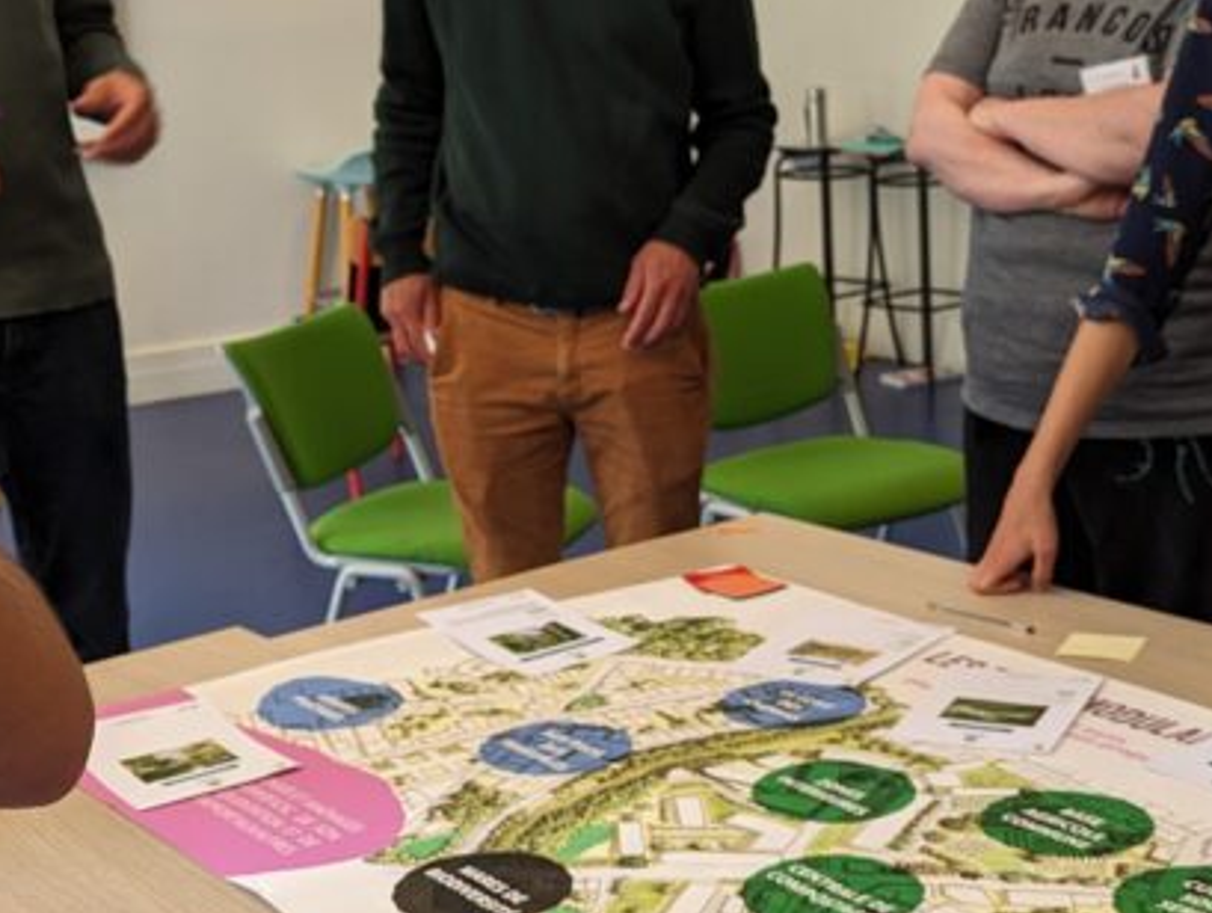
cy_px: 452
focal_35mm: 64
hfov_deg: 30.2
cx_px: 702
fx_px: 2244
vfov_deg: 23.0
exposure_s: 1/50
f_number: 1.85
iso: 56
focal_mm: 6.81
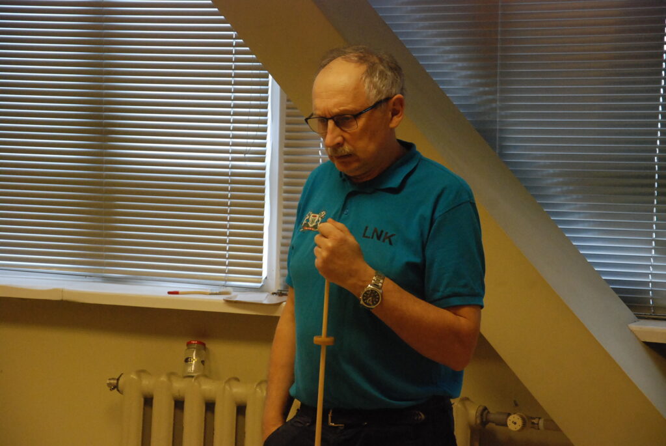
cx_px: 333
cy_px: 223
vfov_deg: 11.4
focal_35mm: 120
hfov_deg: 17.0
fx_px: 2222
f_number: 5.6
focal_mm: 80
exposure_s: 1/80
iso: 1600
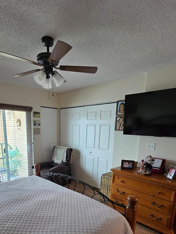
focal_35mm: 21
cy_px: 158
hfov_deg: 62.9
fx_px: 142
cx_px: 72
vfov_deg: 76.3
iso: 125
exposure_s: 1/60
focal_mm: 1.7
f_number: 2.2
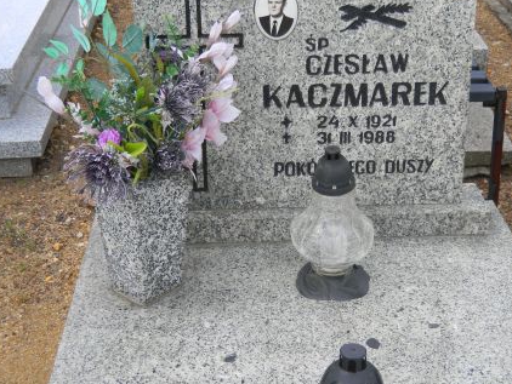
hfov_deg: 30.7
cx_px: 275
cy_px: 148
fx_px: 932
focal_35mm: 63
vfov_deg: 23.3
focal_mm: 6.9
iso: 80
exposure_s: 1/237
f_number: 4
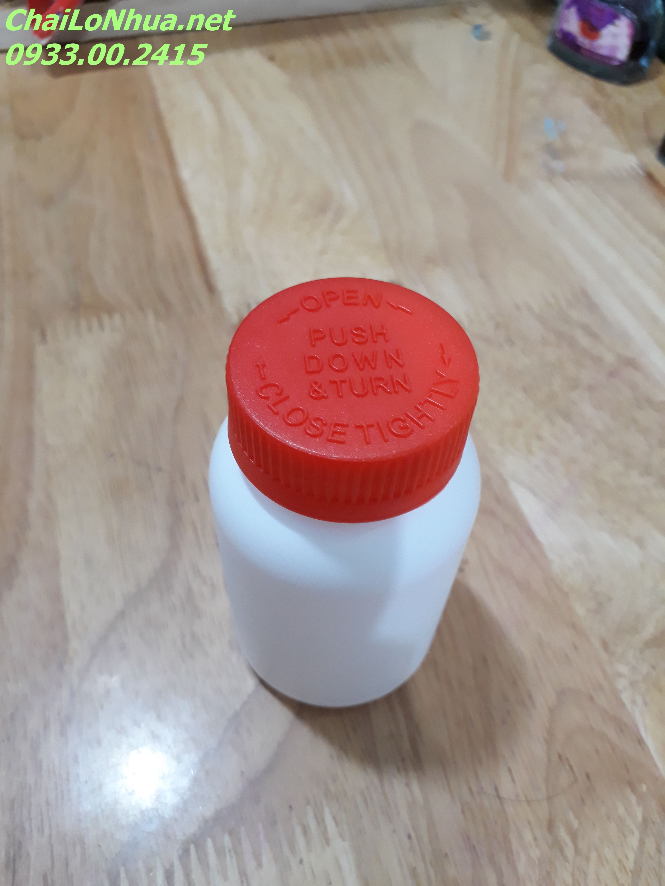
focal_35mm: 27
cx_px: 332
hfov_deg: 51.4
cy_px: 443
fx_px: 692
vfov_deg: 65.3
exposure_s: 1/17
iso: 200
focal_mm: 3.6
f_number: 1.9
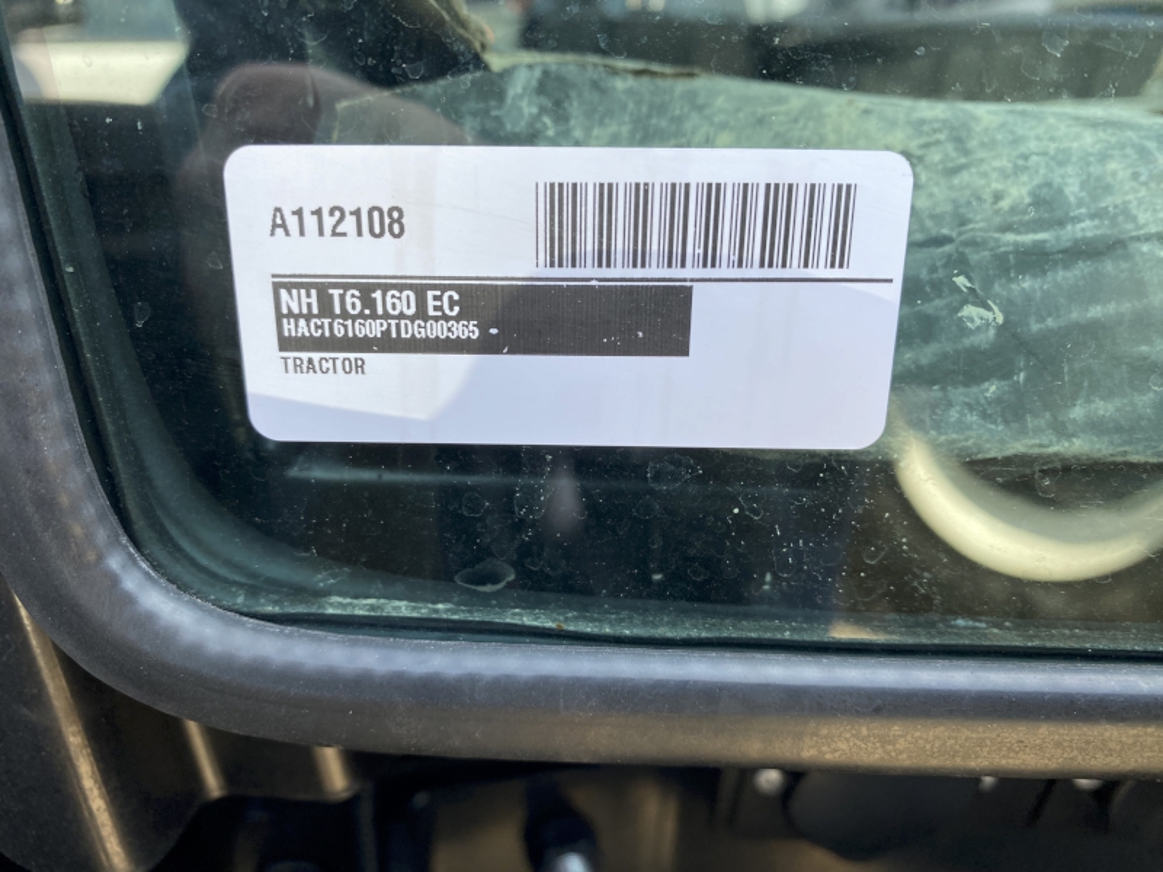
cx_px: 582
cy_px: 436
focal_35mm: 25
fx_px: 840
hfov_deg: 69.4
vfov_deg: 54.9
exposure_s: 1/279
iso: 32
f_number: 1.8
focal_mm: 4.25
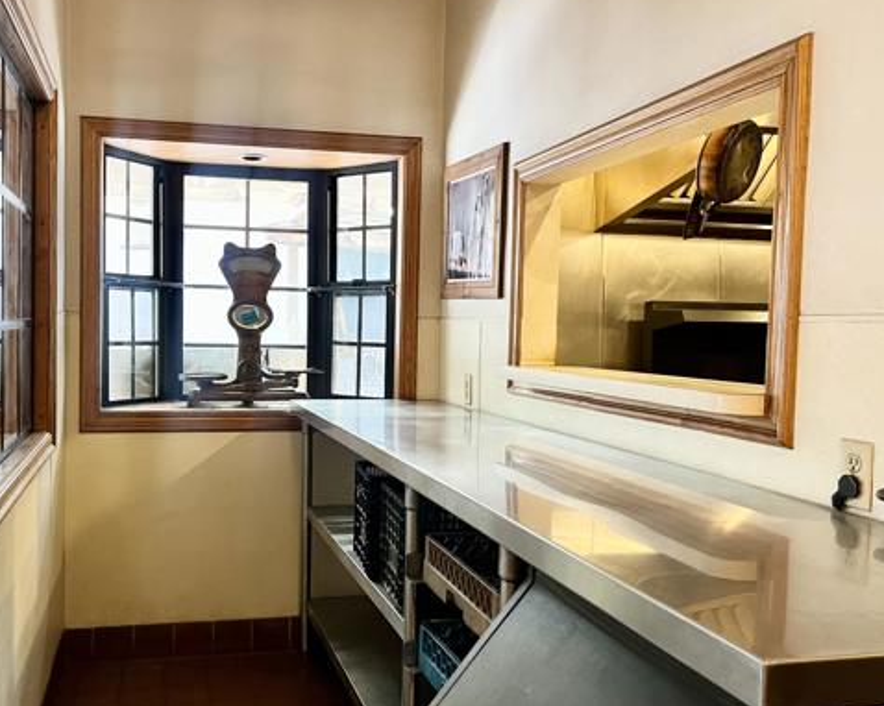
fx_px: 889
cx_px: 342
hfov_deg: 52.4
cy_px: 359
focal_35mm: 34
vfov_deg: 43.3
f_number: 1.6
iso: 250
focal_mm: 5.1
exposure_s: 1/60
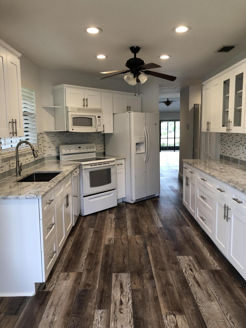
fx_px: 265
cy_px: 164
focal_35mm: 28
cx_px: 123
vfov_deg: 63.4
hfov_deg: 49.7
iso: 32
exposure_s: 1/30
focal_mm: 3.99
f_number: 1.8
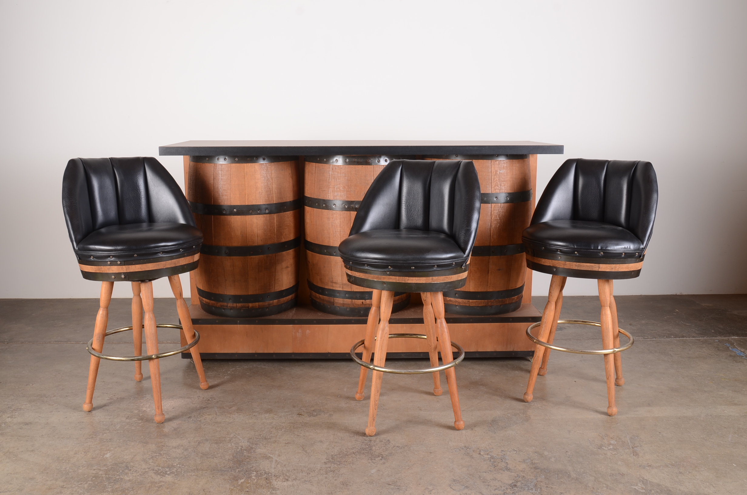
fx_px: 683
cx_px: 374
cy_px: 248
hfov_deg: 57.3
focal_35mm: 33
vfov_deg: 39.8
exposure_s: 1/80
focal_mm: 22
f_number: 10
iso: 160
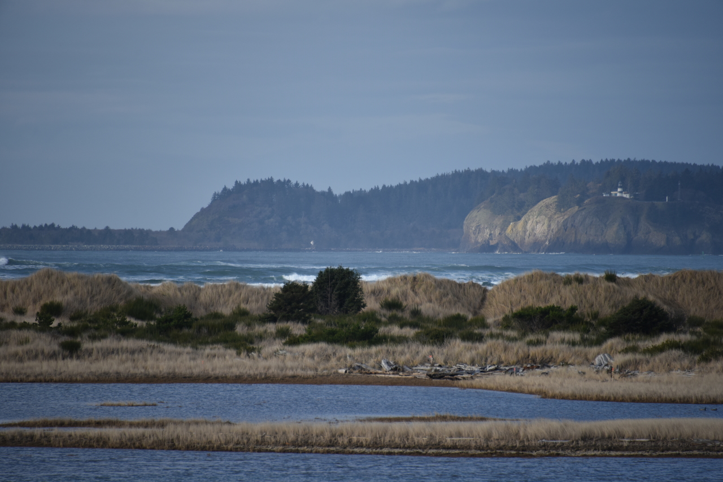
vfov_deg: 4.6
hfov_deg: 6.9
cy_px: 241
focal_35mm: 300
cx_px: 362
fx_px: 6026
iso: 220
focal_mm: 300
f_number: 5.6
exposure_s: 1/640
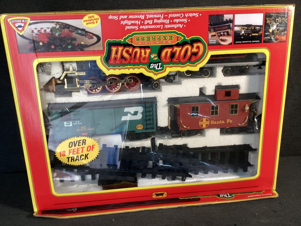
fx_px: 270
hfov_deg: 58.3
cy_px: 113
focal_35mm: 31
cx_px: 150
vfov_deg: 45.4
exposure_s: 1/60
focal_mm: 3.3
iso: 100
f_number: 2.4
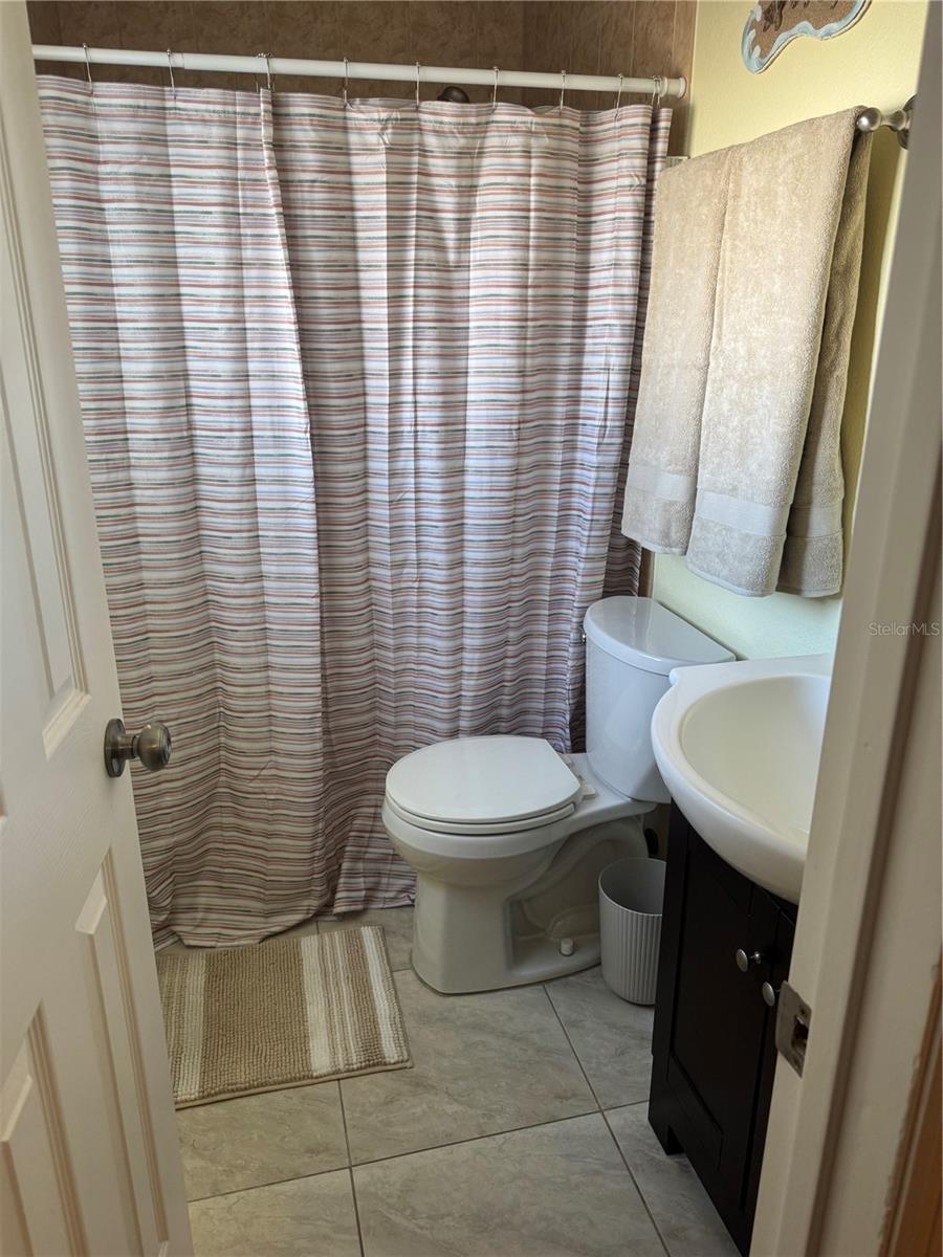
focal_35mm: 24
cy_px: 628
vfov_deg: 71.6
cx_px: 472
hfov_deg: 56.8
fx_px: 872
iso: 160
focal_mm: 6.76
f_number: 1.78
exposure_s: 1/120
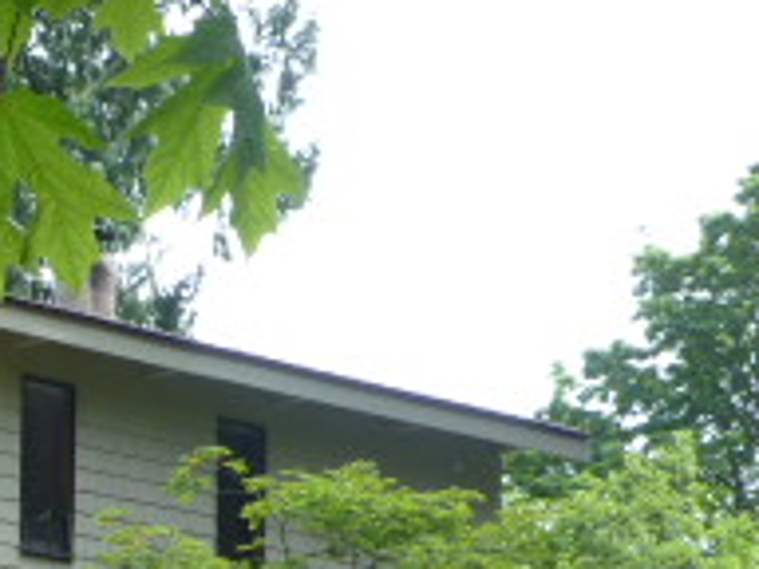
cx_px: -340
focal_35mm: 157
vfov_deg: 9.2
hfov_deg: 12.1
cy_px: 857
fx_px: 3442
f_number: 4.2
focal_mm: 8.5
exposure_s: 1/200
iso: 100
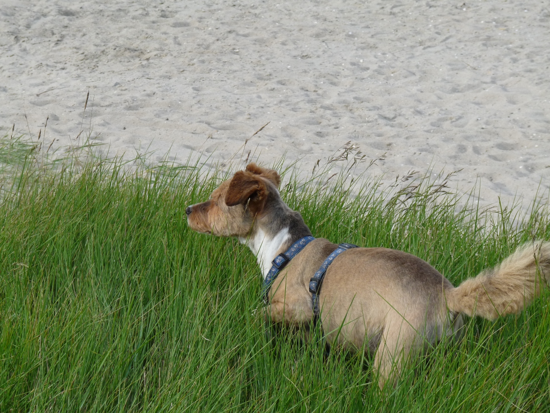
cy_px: 206
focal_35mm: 159
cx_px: 275
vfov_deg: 9.3
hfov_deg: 12.4
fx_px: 2526
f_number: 5
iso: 160
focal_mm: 28.3
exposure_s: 1/400
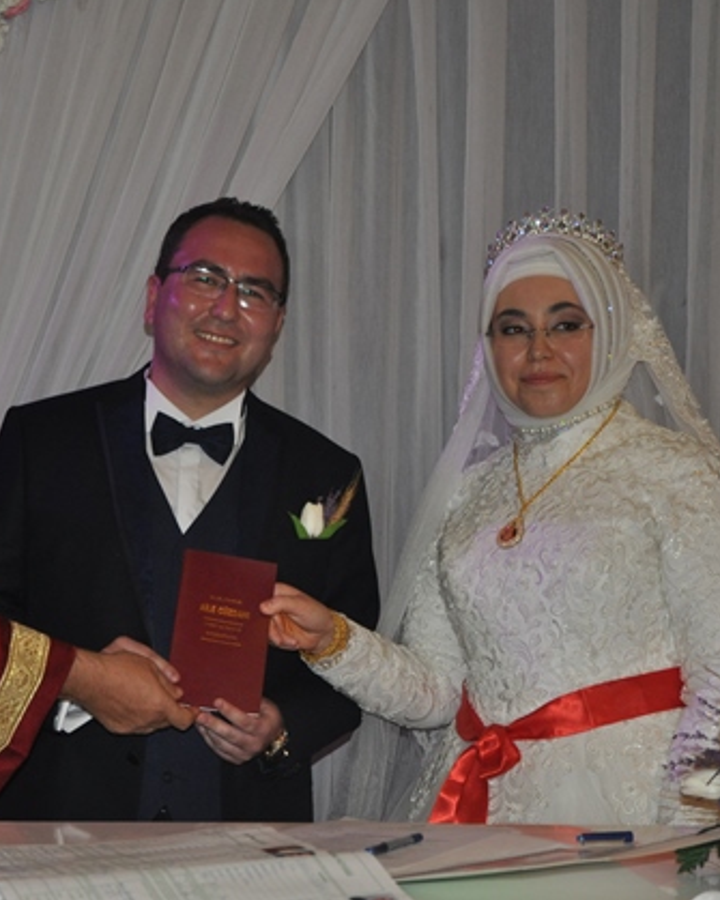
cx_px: 208
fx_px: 2292
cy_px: 446
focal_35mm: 86
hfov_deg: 17.8
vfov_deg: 22.2
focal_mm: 40
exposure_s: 1/60
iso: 800
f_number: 4.2
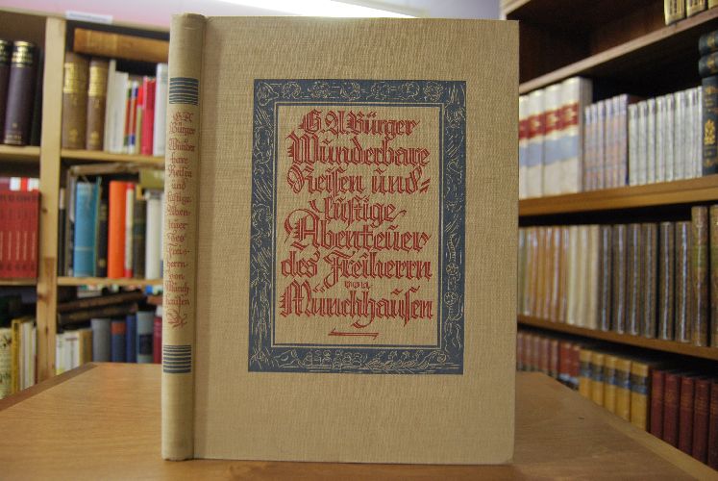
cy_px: 240
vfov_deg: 45.8
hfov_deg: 64.5
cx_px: 359
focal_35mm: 28
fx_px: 569
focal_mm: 19
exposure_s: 1/30
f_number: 3.5
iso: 500
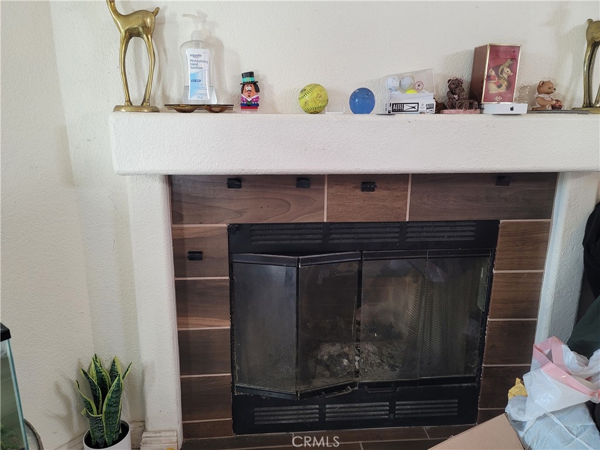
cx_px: 300
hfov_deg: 69.4
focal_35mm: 25
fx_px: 433
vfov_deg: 54.9
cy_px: 225
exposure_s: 1/40
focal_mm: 7
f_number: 1.8
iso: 200
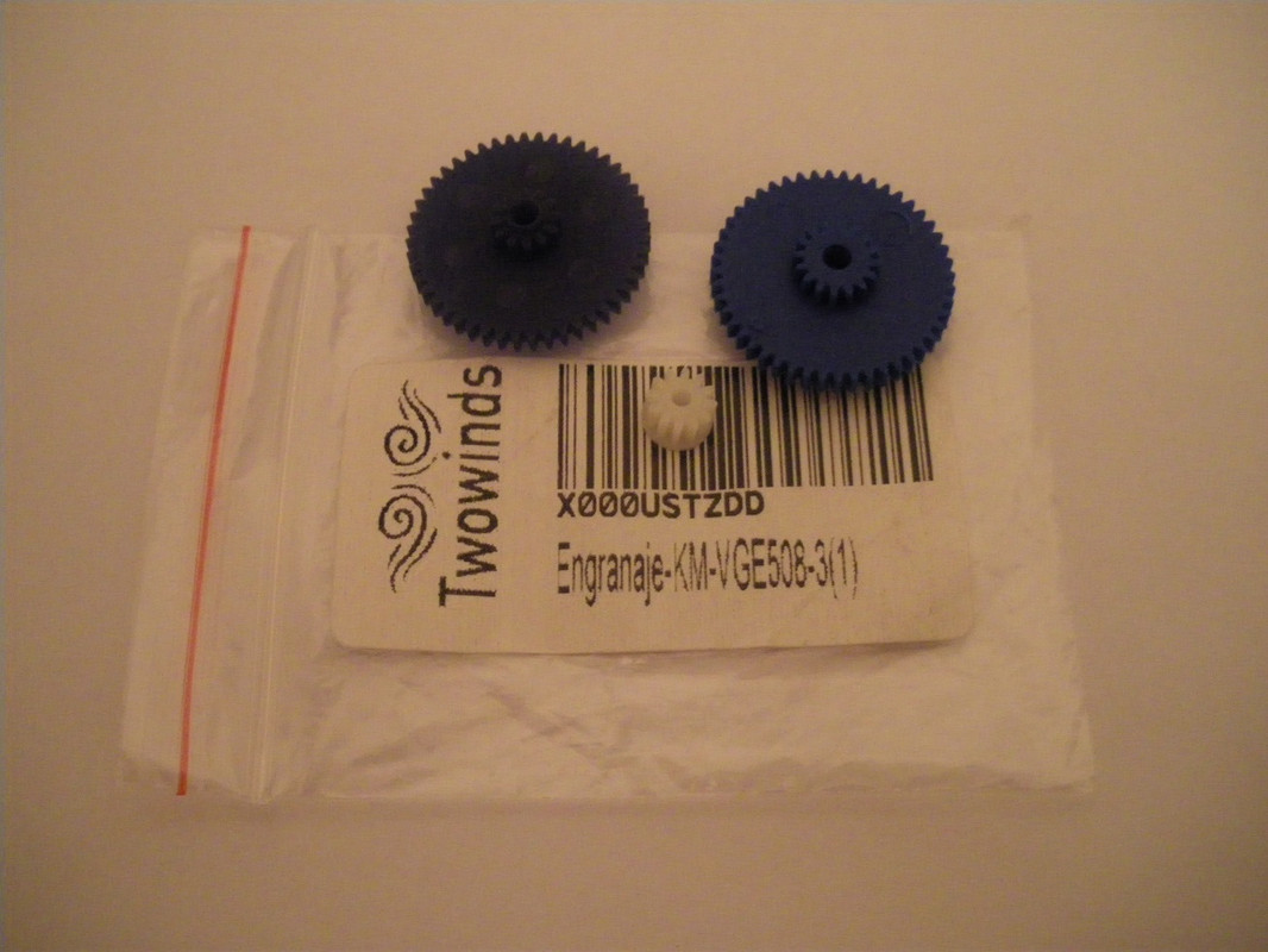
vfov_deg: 39.7
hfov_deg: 51.3
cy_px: 476
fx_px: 1319
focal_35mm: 36
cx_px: 634
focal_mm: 6.3
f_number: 3.5
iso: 800
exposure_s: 1/8
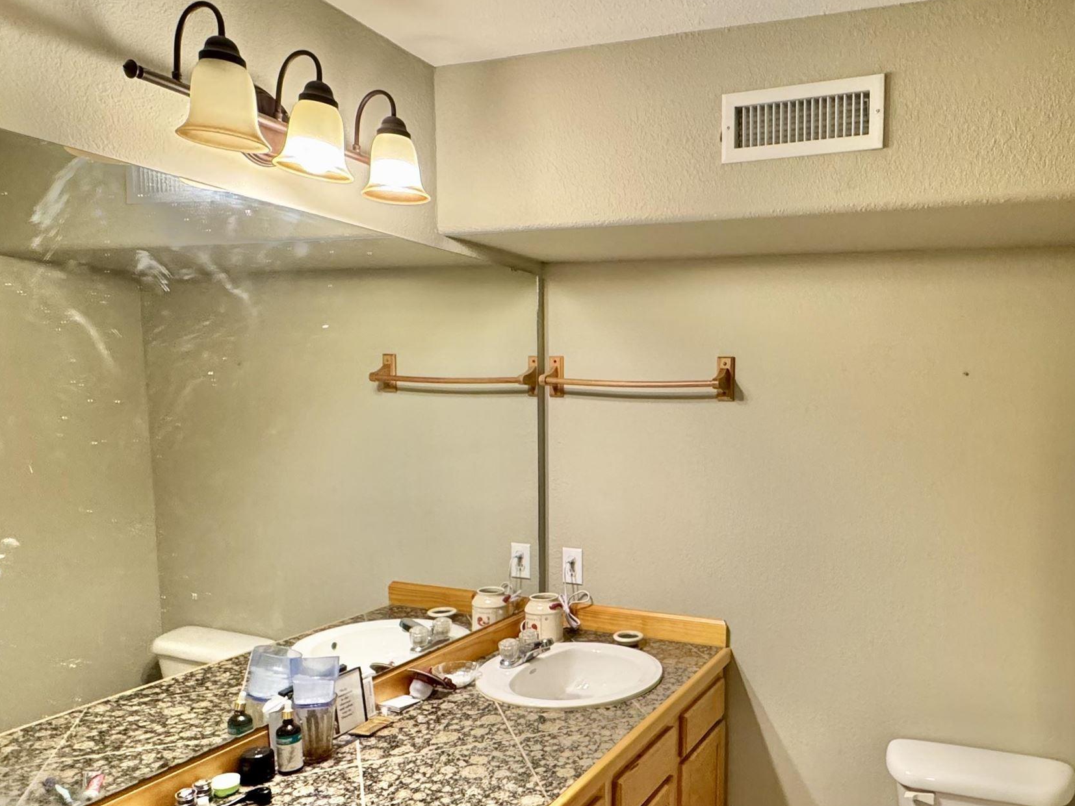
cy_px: 493
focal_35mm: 26
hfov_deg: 65.3
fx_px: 808
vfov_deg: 52.6
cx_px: 726
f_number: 2.2
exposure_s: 1/120
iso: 250
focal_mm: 2.22
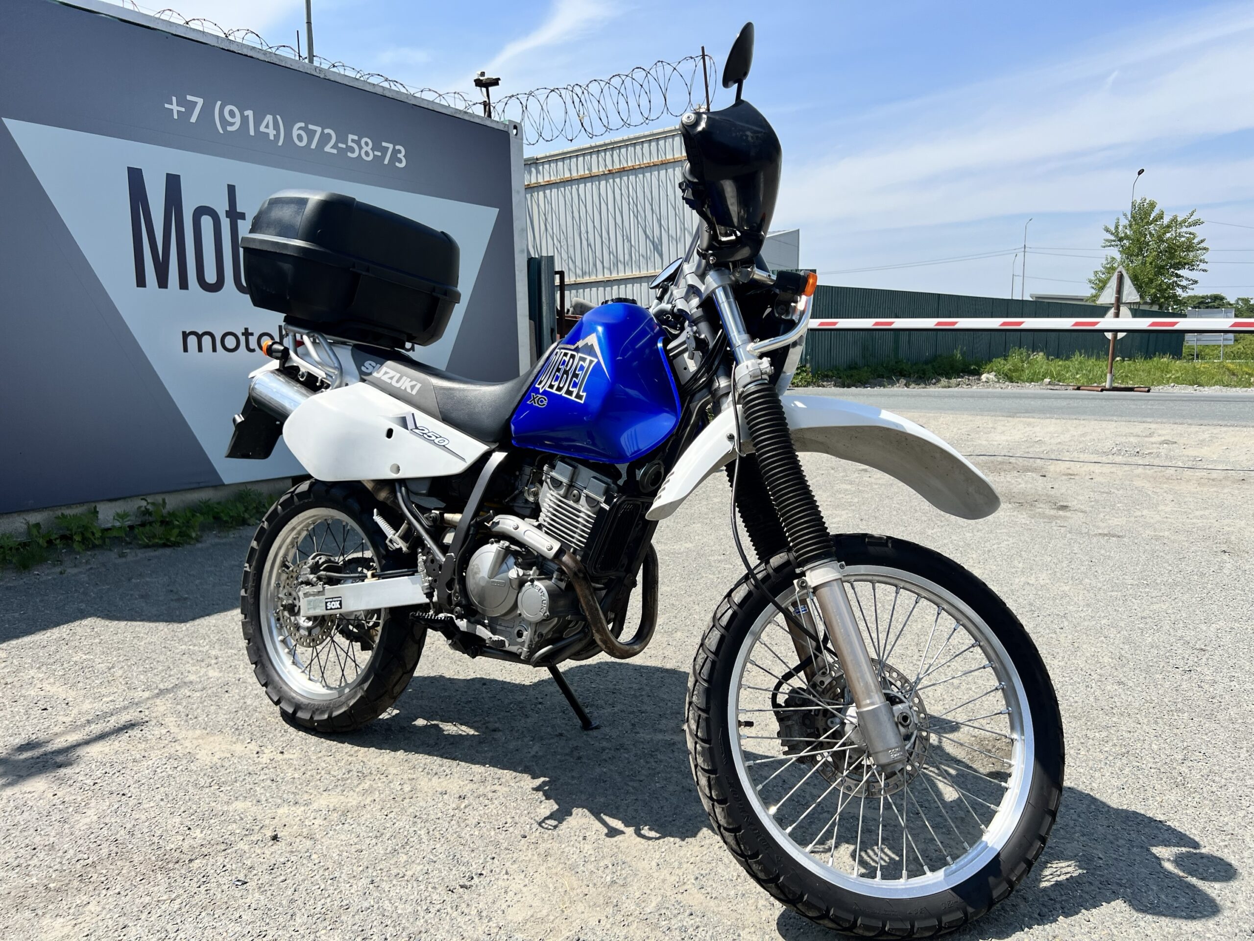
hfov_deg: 67.3
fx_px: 942
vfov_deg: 53.1
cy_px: 470
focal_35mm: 26
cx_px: 627
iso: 50
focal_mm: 5.7
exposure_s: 1/3968
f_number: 1.5
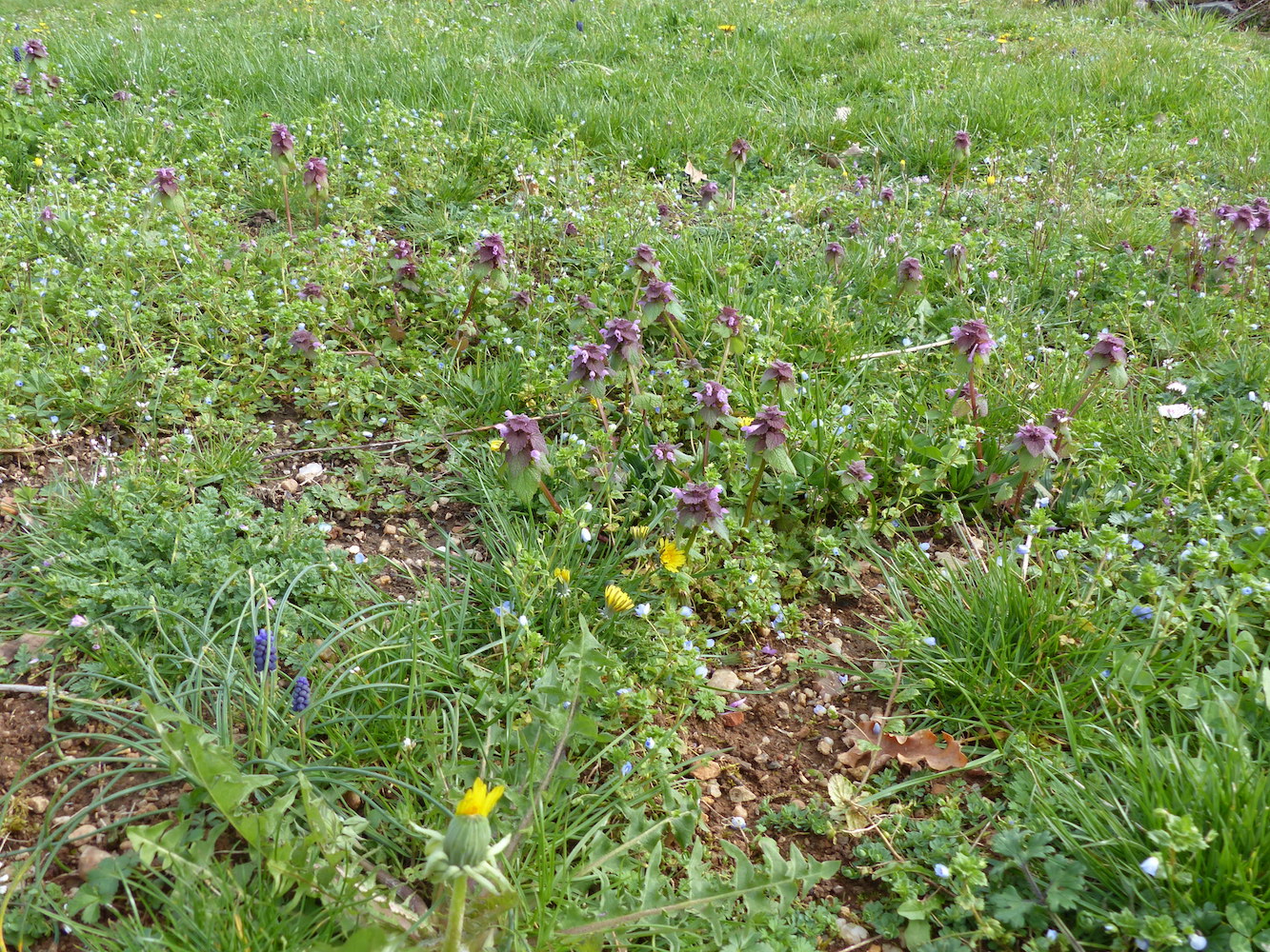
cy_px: 476
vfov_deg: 41.8
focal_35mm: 34
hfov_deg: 54.0
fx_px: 1248
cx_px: 635
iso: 100
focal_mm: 6.2
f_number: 4
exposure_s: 1/160
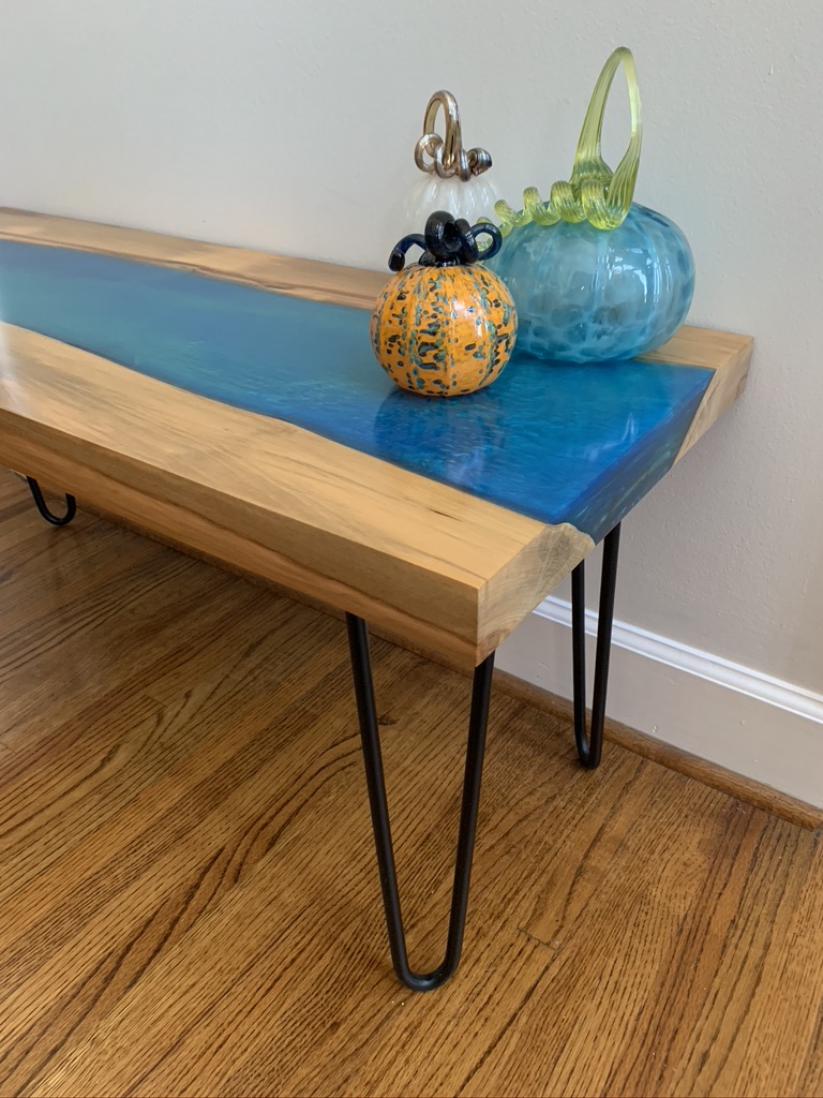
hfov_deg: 53.1
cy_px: 549
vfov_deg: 67.3
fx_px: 824
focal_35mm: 26
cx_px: 412
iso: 400
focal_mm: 4.25
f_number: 1.8
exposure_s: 1/48
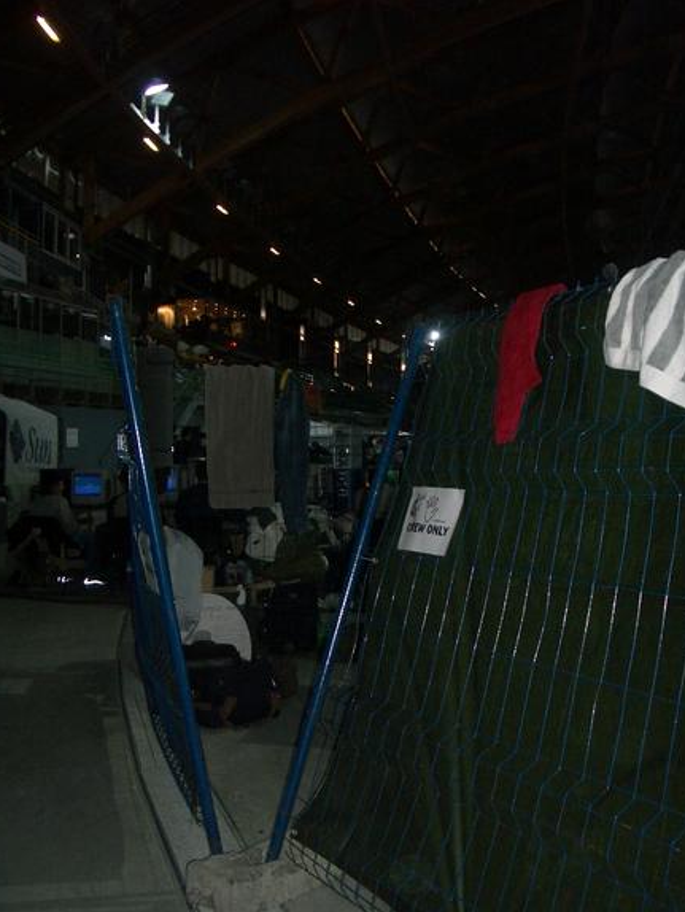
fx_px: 1028
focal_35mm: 39
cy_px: 431
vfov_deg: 47.8
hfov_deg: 36.8
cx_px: 364
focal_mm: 5.8
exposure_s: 1/60
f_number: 2.6
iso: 100
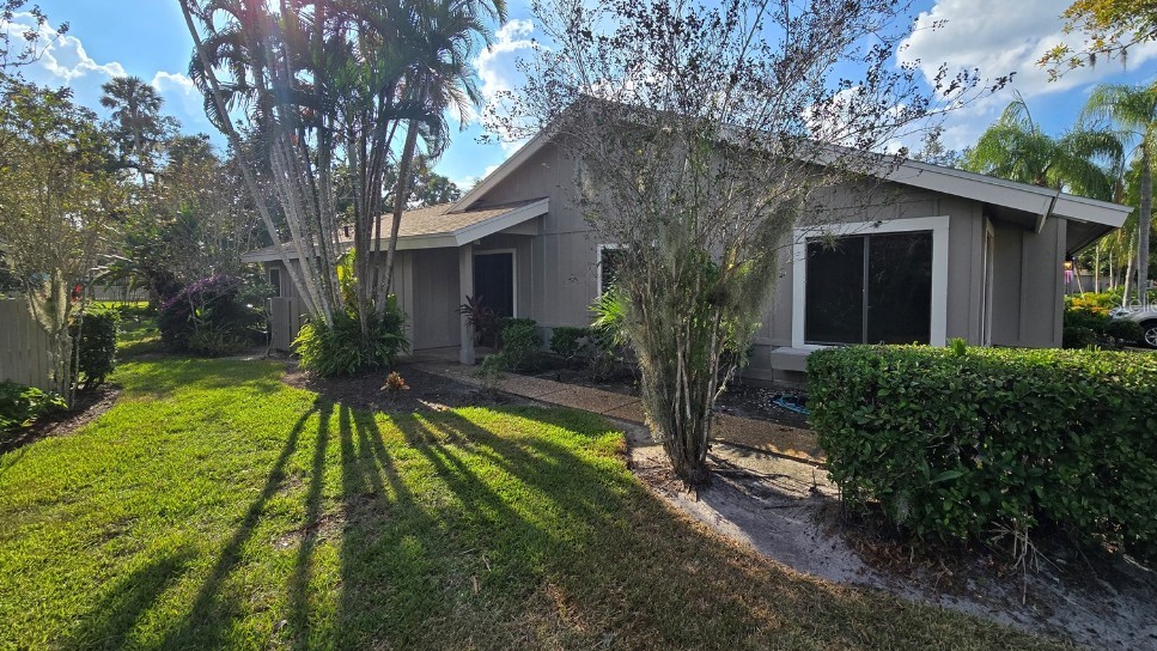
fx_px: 460
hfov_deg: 102.9
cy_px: 303
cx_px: 609
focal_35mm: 15
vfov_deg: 70.4
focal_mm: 2.2
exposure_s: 1/2321
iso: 50
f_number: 2.2
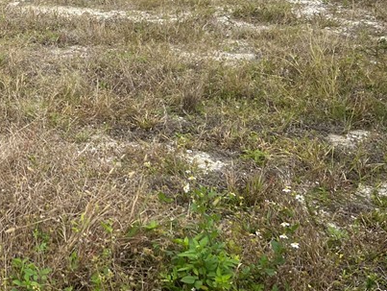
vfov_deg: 21.8
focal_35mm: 66
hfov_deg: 26.0
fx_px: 739
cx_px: -84
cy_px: 30
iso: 50
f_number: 1.5
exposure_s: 1/2123
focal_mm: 5.7
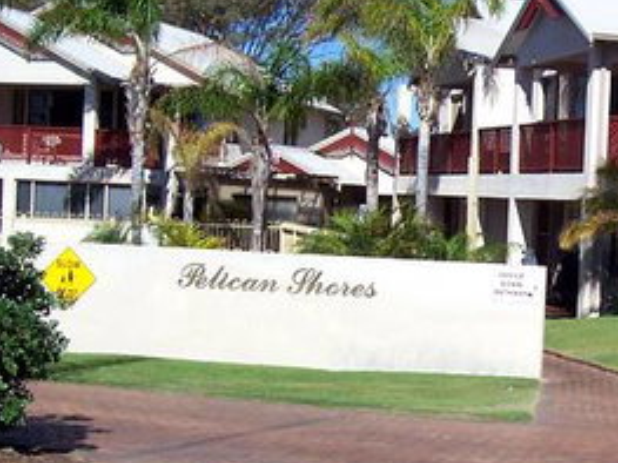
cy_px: 94
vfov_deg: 23.3
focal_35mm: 62
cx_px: 432
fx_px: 1106
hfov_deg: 30.9
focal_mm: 5.6
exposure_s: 1/709
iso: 80
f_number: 5.1
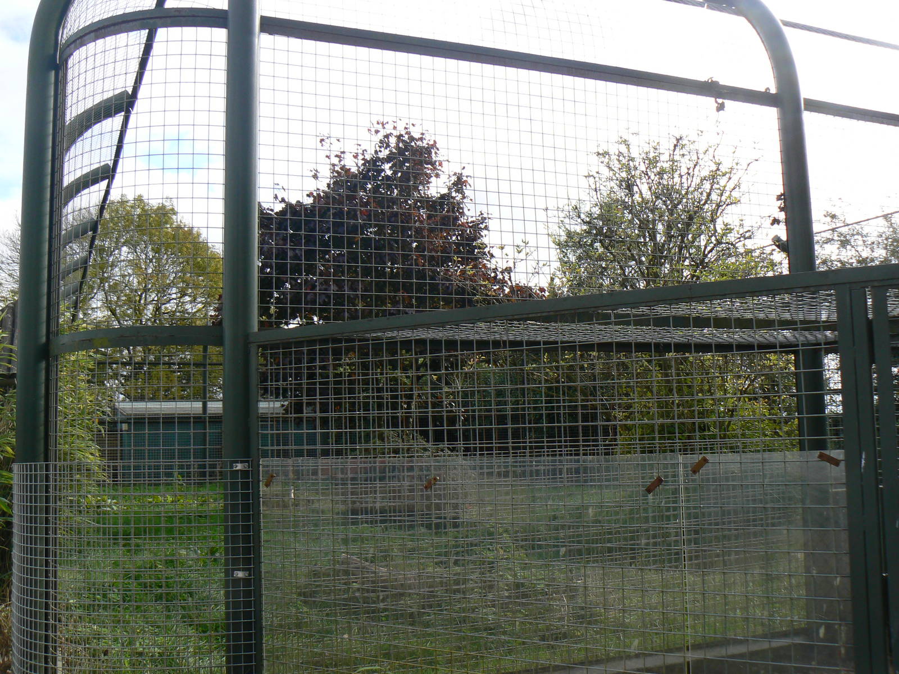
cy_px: 337
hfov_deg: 51.4
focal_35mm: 36
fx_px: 935
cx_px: 450
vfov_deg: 39.7
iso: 80
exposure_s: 1/200
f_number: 5.6
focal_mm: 6
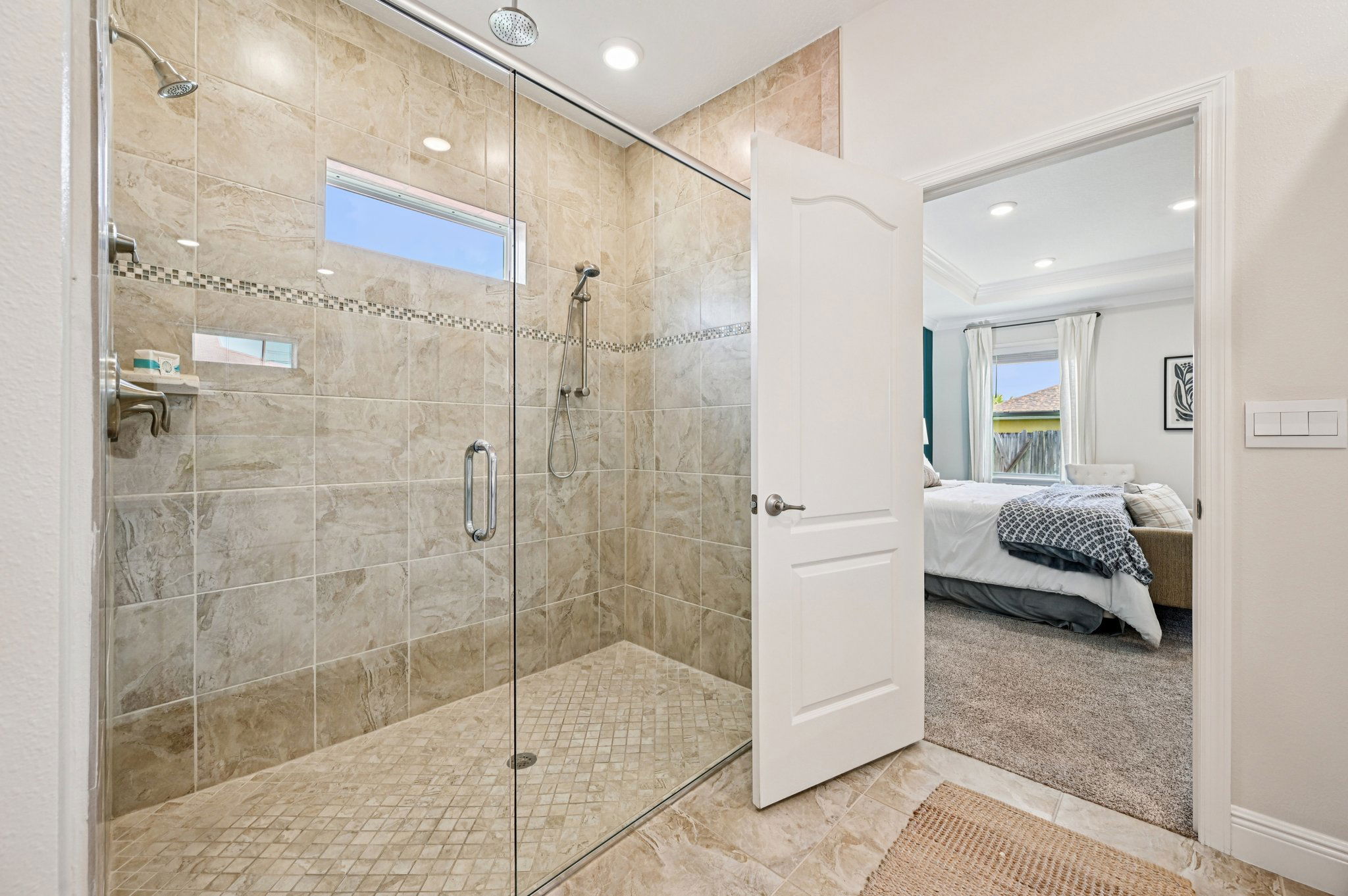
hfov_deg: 104.3
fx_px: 524
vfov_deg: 81.1
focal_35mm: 14
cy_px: 448
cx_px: 674
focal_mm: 14
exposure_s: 1/40
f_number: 8
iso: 800
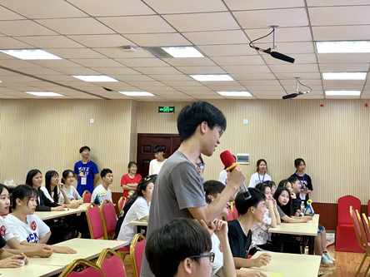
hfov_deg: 36.8
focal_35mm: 52
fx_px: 556
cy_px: 138
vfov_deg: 28.0
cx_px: 185
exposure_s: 1/60
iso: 200
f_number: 2.4
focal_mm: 6
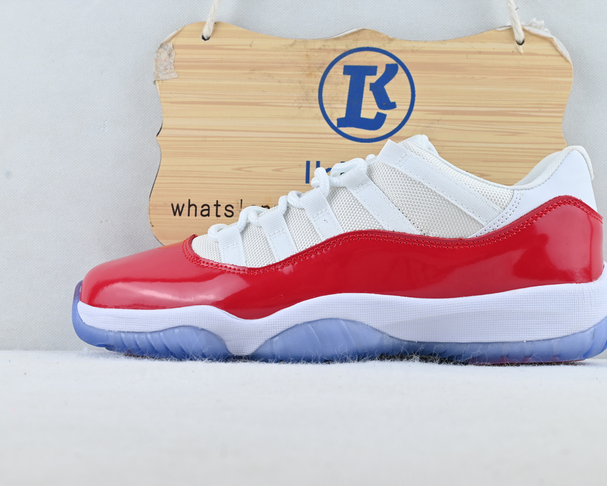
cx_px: 335
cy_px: 243
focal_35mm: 51
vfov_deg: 29.7
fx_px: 916
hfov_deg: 36.6
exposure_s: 1/15
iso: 100
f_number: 10
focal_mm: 30
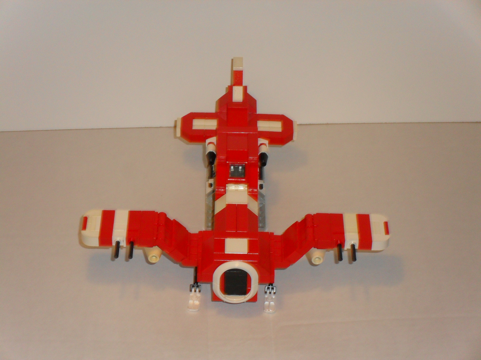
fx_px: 1459
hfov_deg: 18.7
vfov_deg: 14.1
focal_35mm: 105
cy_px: 180
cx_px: 240
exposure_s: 1/60
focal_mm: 18.9
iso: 200
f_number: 5.8
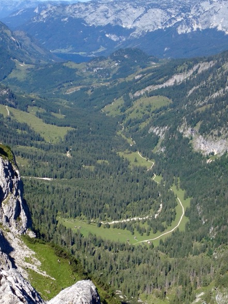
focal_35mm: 61
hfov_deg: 24.0
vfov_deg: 31.4
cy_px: 202
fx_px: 536
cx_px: 91
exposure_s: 1/1577
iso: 50
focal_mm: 4.28
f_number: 2.4
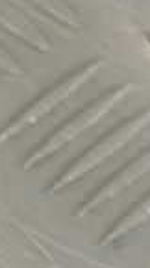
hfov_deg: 5.0
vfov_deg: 9.0
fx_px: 1479
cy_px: 704
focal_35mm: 208
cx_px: 676
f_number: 1.6
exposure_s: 1/50
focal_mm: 4.11
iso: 108
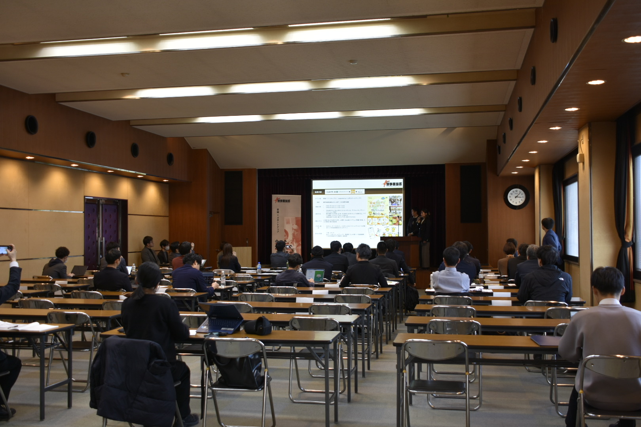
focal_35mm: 38
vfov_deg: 35.5
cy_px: 214
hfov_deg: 51.3
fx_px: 668
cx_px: 320
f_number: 4
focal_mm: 25
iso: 160
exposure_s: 1/15
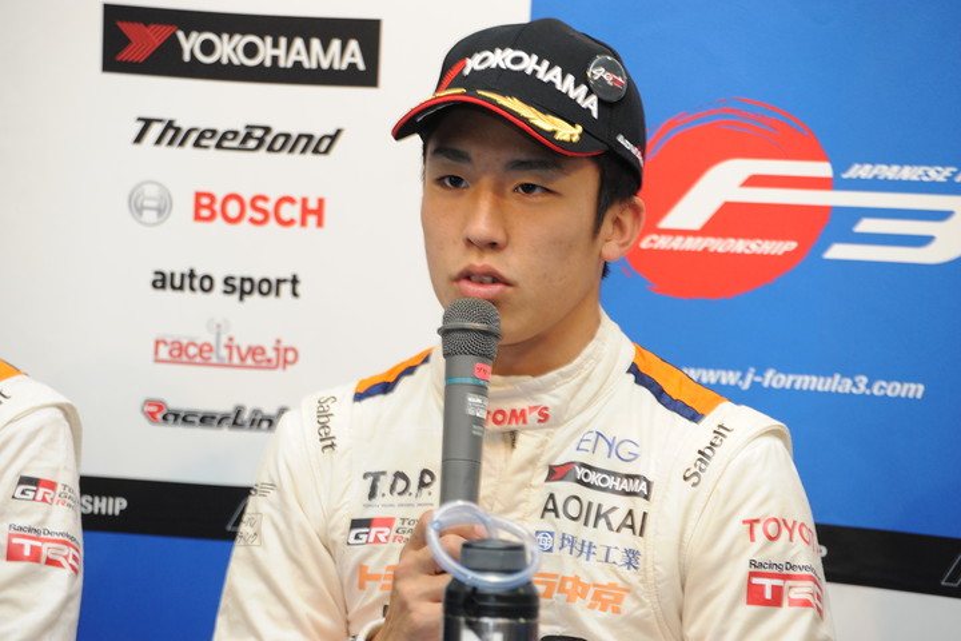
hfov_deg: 10.3
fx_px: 5338
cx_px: 480
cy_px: 320
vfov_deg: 6.9
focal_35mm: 200
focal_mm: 200
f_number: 8
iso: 1600
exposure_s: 1/60
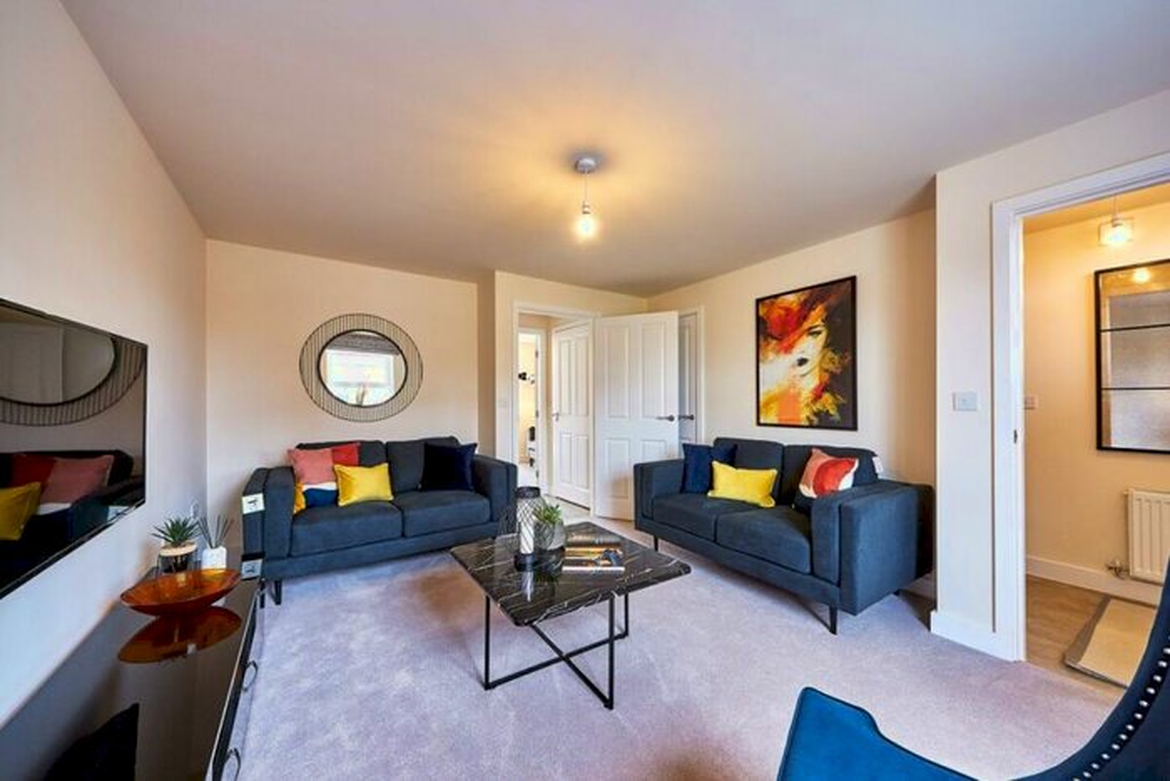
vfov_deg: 90.0
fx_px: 390
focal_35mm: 12
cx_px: 585
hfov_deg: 112.6
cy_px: 390
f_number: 7.1
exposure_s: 1/8
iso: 200
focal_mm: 8
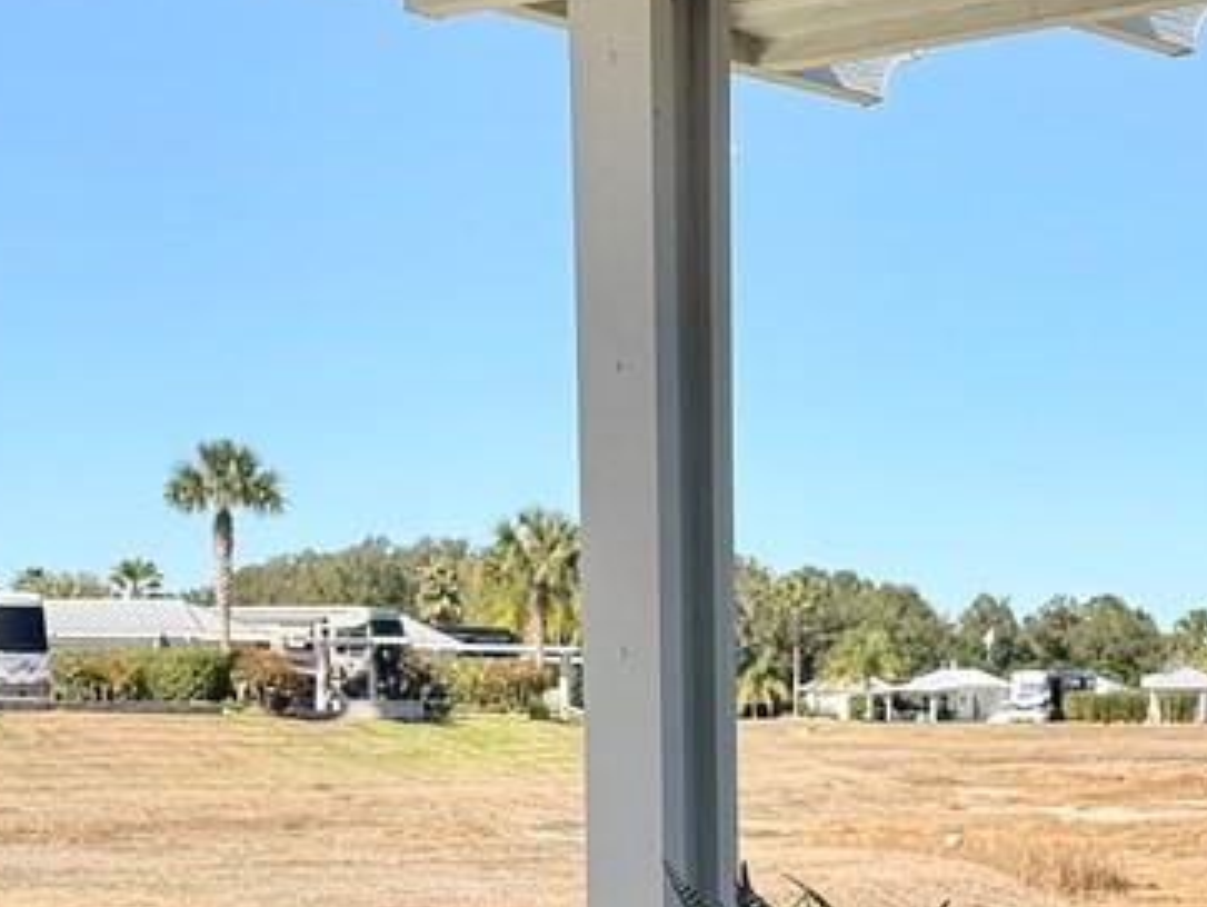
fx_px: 3698
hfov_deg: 18.5
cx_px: 590
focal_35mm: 106
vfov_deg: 13.7
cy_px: 994
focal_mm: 6.76
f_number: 1.78
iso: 80
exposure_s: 1/4975
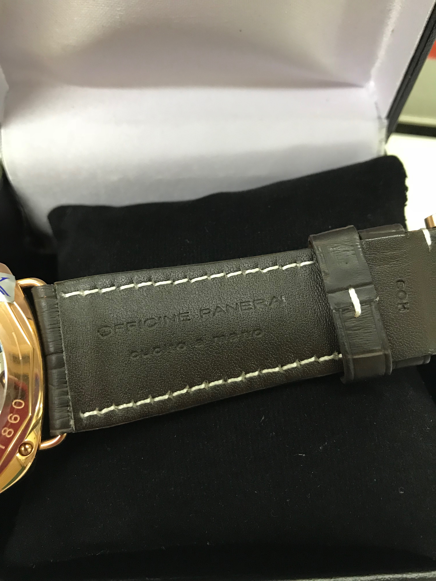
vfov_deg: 63.4
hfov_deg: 49.7
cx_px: 218
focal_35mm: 28
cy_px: 290
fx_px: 470
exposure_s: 1/17
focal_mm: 3.99
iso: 80
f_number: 1.8
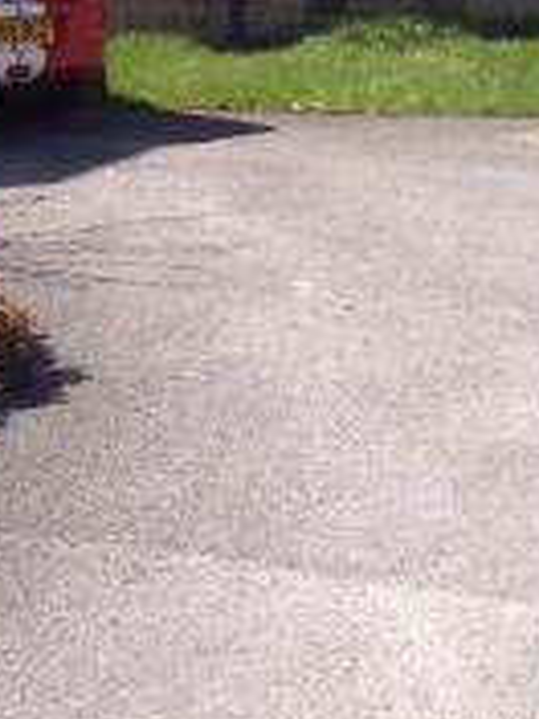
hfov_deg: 12.7
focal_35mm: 116
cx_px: 47
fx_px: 2408
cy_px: -125
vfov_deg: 16.3
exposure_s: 1/986
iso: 50
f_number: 2.4
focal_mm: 4.28
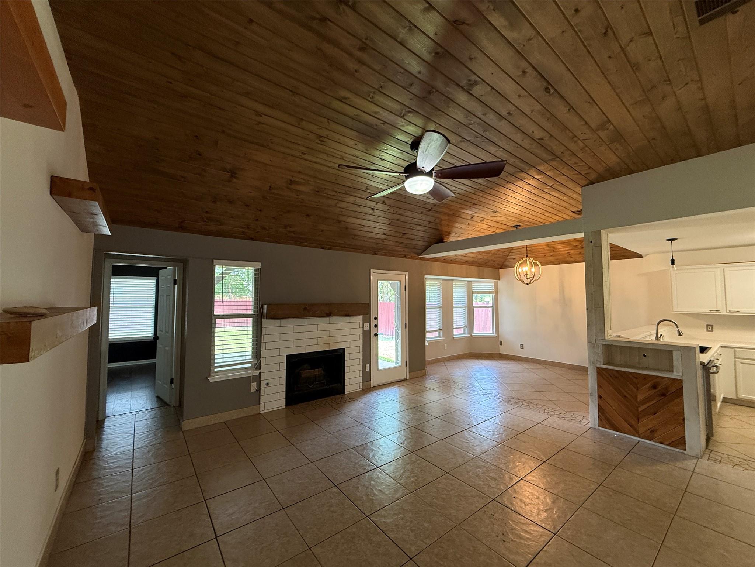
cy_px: 284
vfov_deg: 85.7
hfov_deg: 102.1
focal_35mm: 14
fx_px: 305
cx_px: 378
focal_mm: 2.22
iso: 250
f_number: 2.2
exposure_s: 1/60
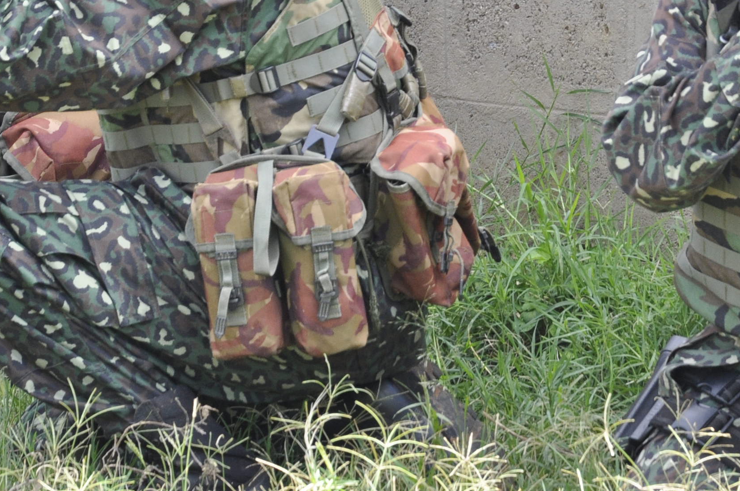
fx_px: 6344
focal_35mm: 309
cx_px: 500
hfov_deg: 6.7
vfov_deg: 4.4
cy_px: 7
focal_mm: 80
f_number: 8
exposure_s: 1/200
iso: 500
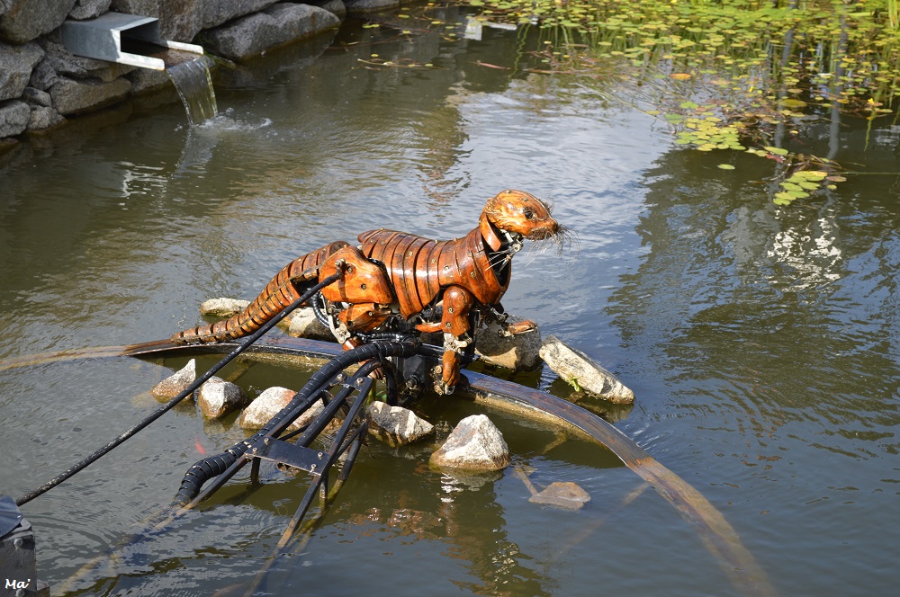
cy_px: 298
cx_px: 450
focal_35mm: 78
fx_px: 1947
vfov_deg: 17.4
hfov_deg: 26.0
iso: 100
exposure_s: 1/160
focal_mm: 52
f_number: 6.3
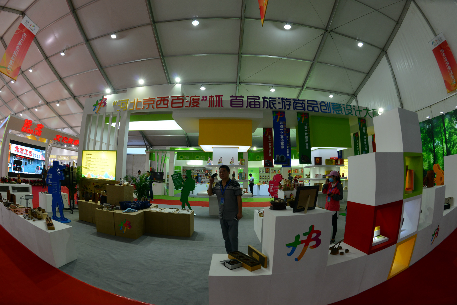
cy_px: 152
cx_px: 228
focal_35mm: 16
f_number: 6.3
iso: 800
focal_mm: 16
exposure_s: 1/50
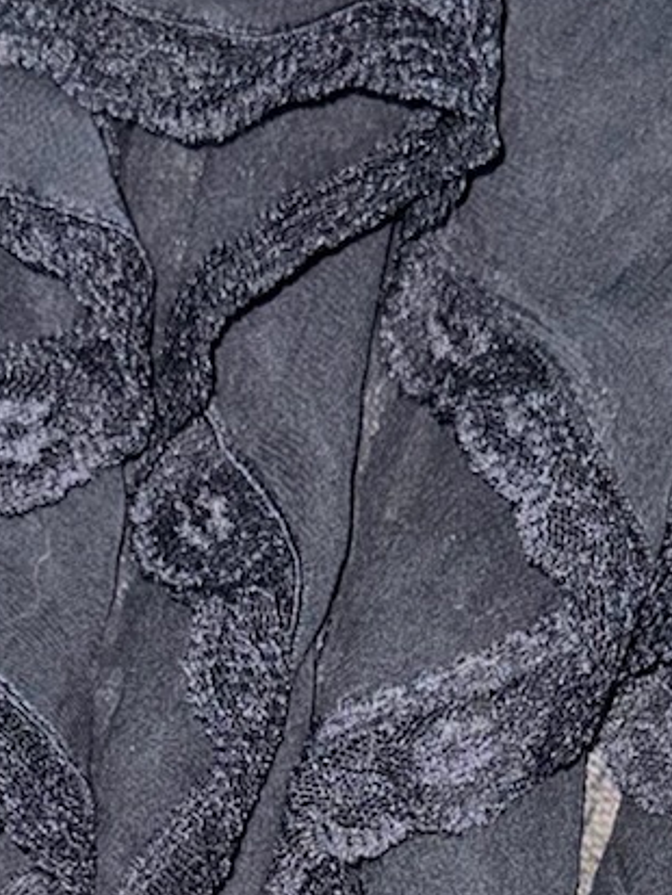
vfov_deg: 15.7
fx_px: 3079
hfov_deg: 12.5
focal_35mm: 119
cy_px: 1185
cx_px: 386
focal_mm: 6.76
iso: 125
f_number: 1.78
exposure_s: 1/13
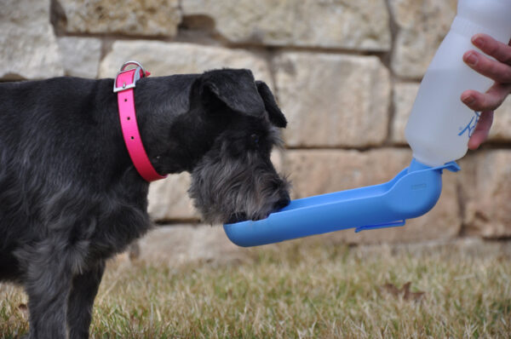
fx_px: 1956
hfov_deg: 14.9
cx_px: 256
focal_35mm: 138
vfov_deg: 9.9
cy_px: 170
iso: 640
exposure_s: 1/1250
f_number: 5.6
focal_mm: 92
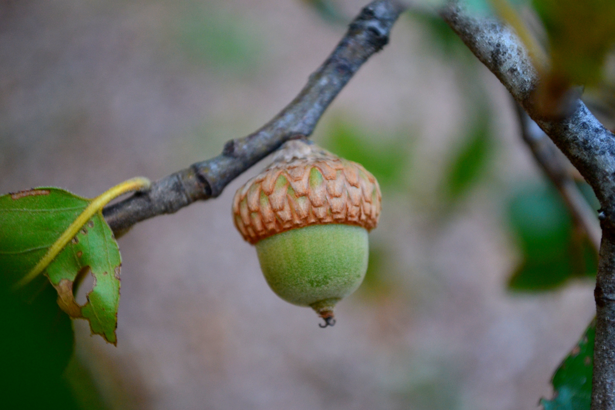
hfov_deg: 24.6
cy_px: 205
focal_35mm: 82
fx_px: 1409
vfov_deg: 16.6
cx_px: 308
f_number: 5.6
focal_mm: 55
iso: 800
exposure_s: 1/30
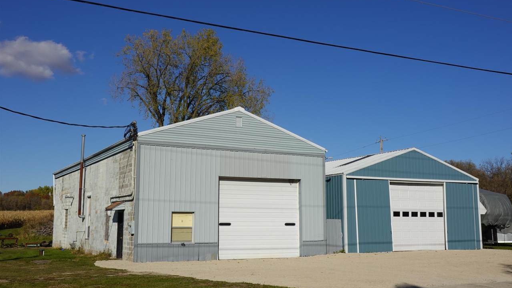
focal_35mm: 42
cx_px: 256
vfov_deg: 28.3
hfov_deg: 48.4
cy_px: 121
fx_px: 570
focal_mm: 14.99
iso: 100
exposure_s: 1/1000
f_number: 5.6
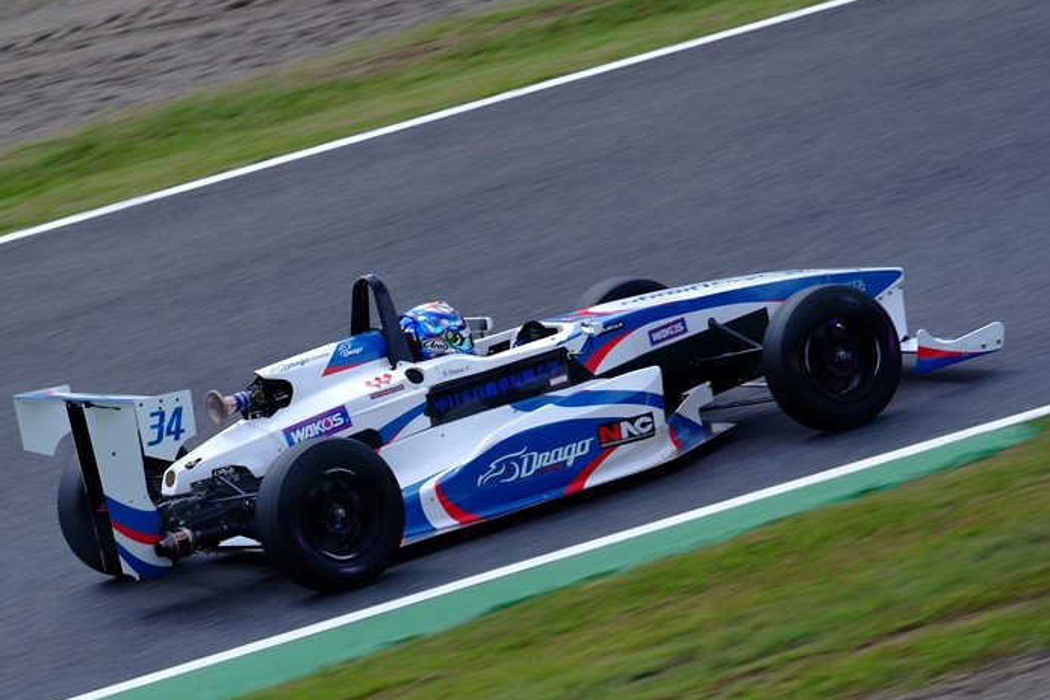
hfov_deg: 4.4
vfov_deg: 2.9
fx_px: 13623
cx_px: 508
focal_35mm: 467
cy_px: 354
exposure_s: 1/500
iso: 100
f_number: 5.6
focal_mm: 300
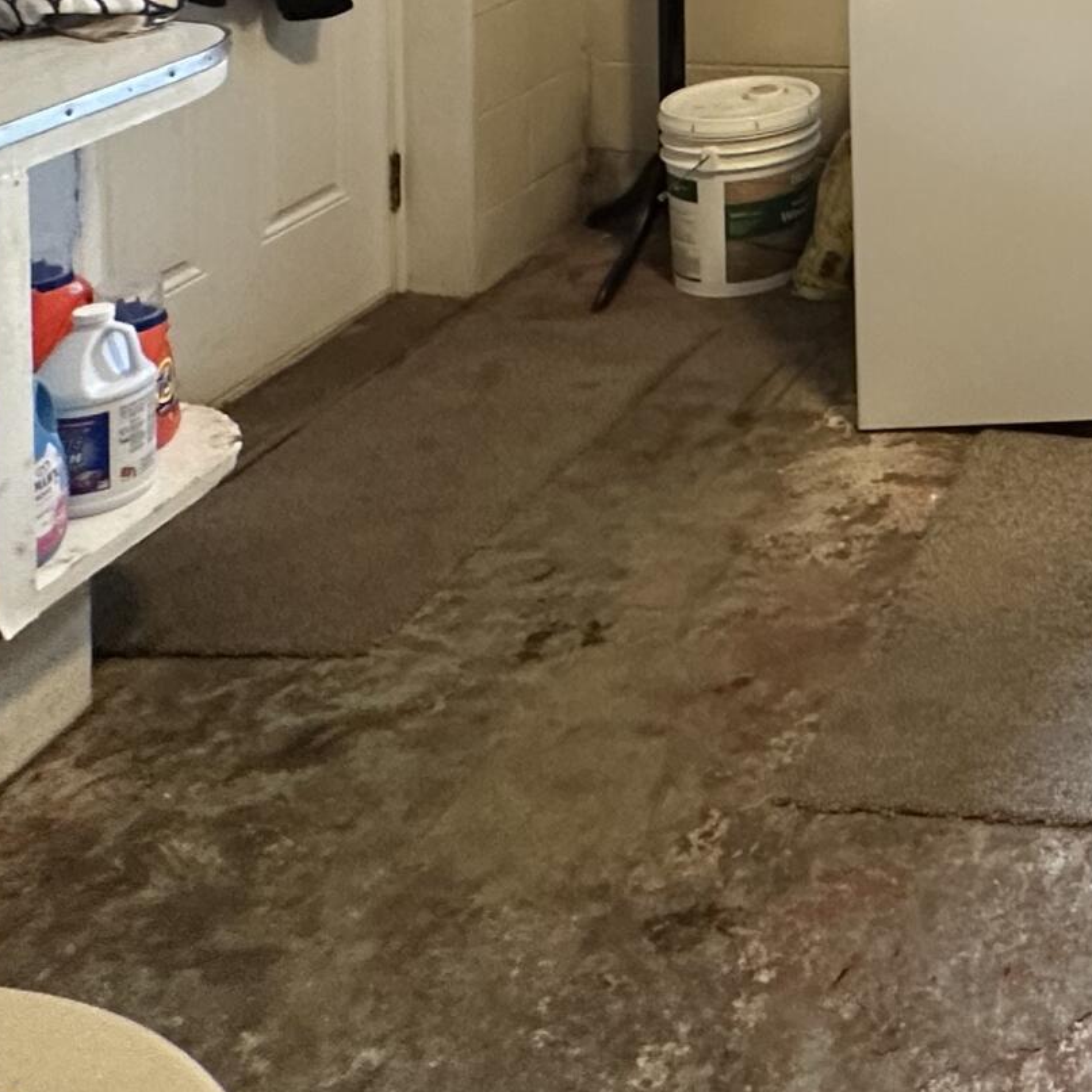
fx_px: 1642
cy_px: -254
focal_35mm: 46
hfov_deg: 28.2
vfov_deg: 30.5
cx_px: 1517
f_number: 2.2
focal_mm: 2.22
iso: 320
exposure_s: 1/60
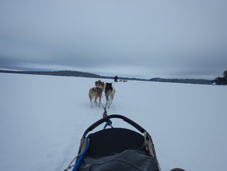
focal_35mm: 24
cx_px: 114
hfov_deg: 71.6
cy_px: 86
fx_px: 157
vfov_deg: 56.8
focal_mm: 4.3
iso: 125
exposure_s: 1/1500
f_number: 2.8
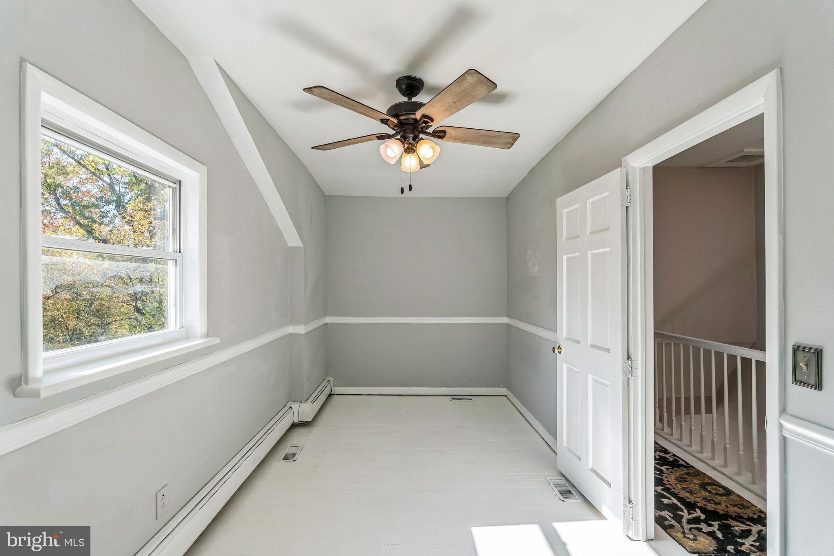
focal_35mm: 16
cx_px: 417
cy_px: 278
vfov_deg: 73.7
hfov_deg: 96.7
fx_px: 371
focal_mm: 16
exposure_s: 1/400
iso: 640
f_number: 5.6
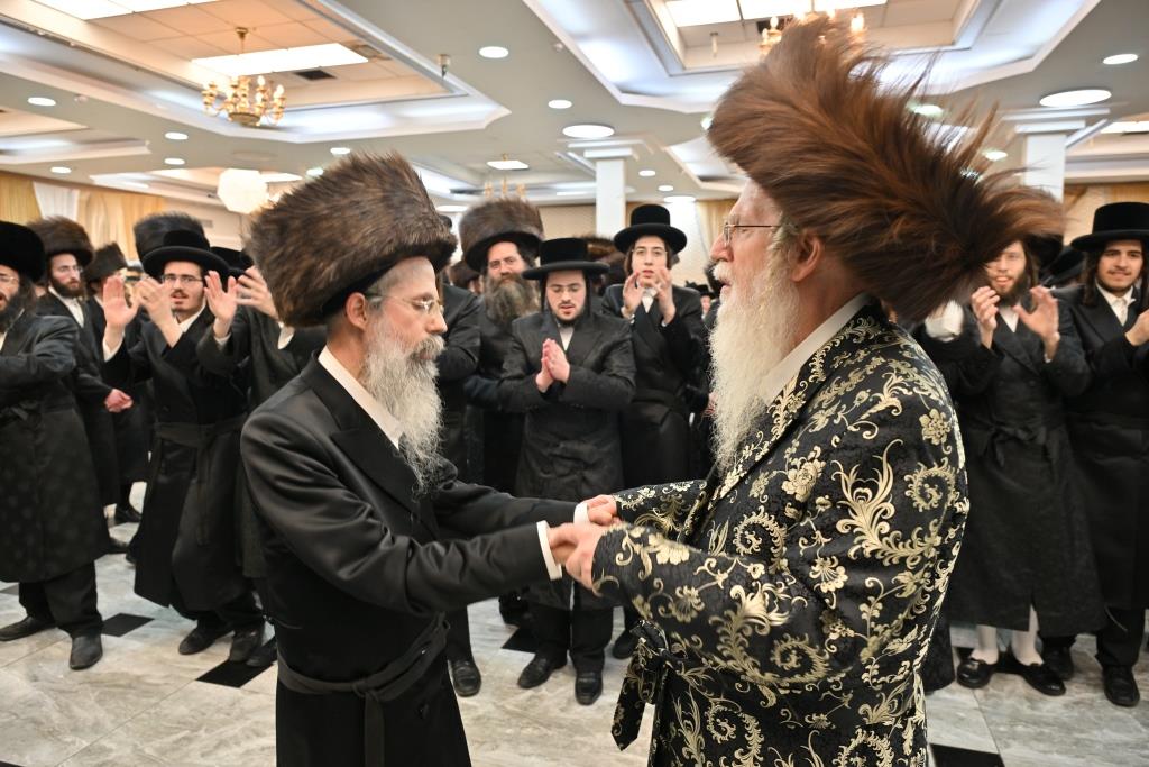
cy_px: 384
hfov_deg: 73.7
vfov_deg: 53.1
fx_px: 766
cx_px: 574
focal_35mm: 24
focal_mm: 24
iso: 500
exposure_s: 1/160
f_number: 4
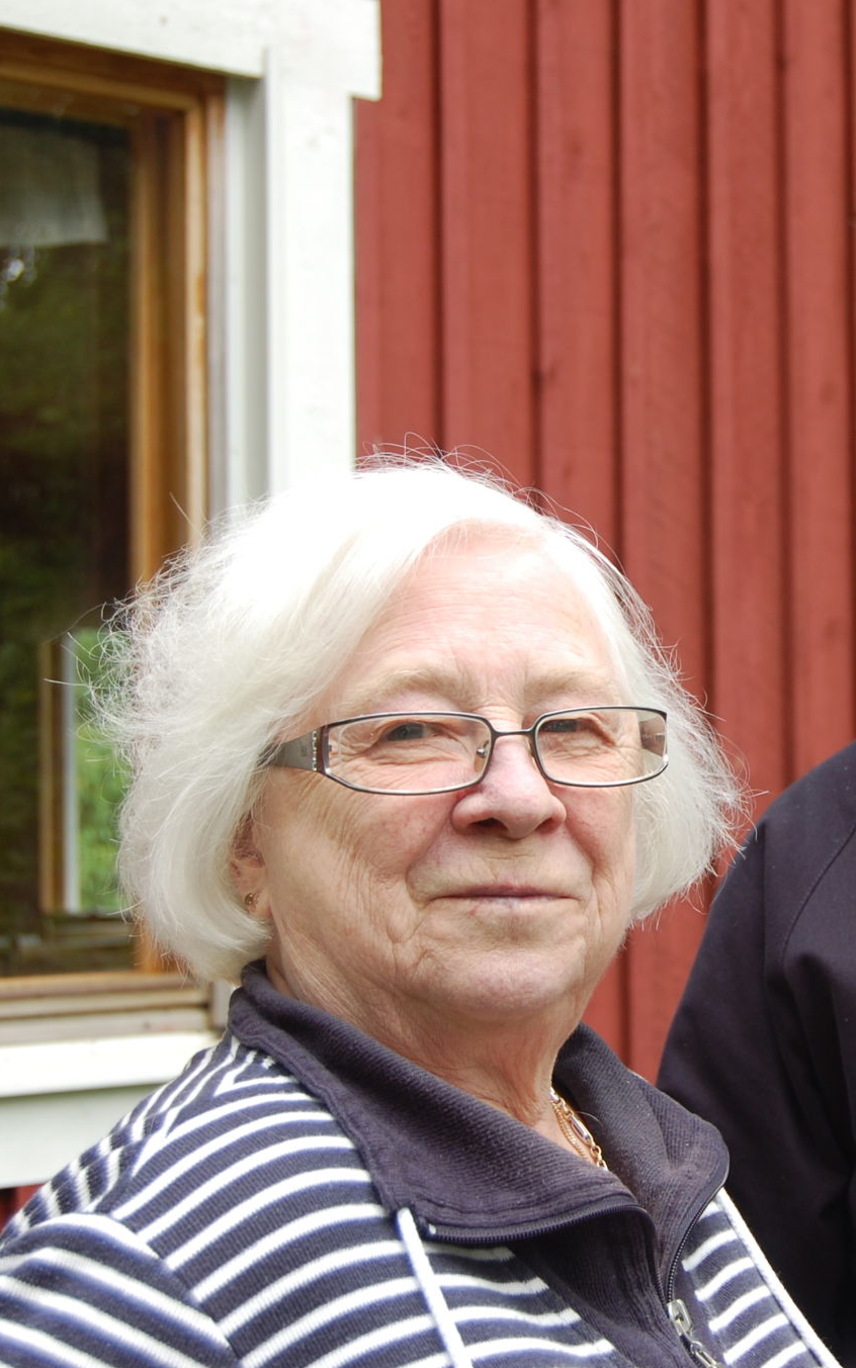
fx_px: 2761
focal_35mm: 74
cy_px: 685
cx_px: 791
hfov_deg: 17.3
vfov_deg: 27.8
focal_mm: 32
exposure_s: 1/125
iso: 200
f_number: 5.6
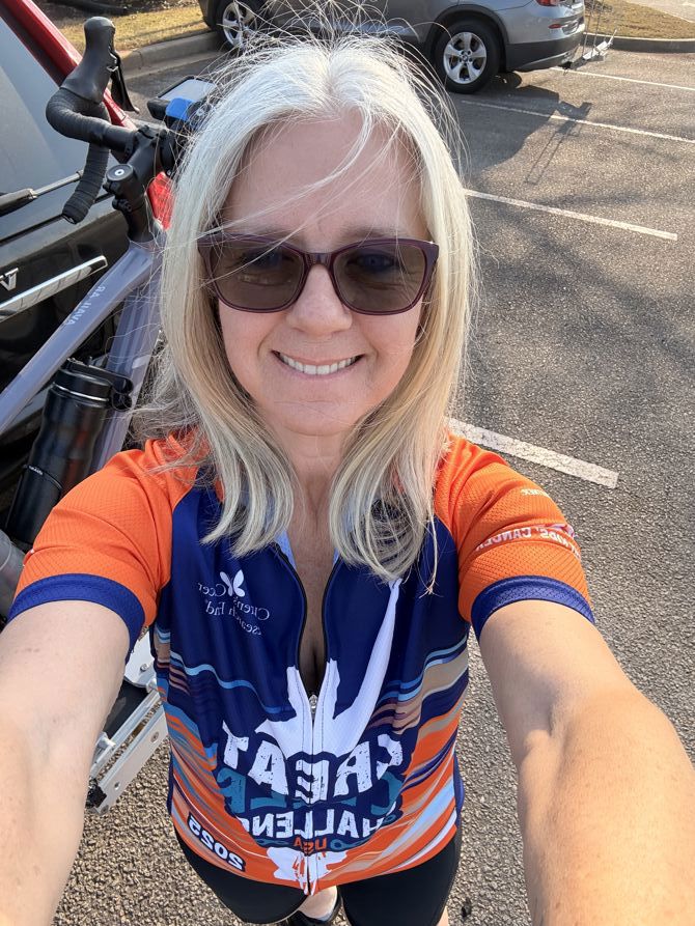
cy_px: 463
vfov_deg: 73.9
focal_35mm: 23
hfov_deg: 58.9
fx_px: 616
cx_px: 348
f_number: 1.9
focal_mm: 2.69
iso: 40
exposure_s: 1/304
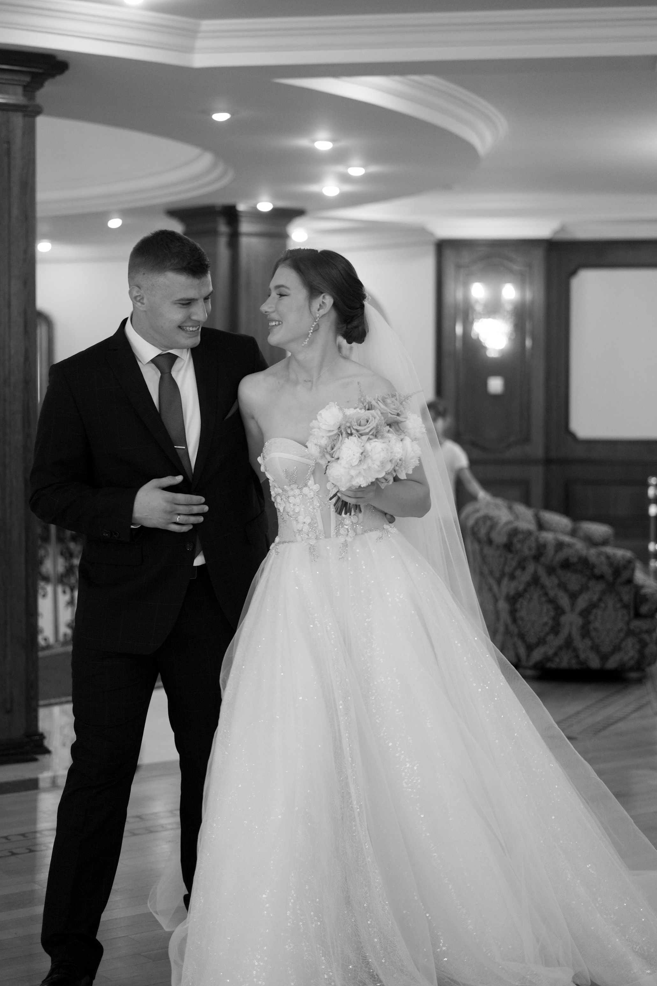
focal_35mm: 62
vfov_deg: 32.4
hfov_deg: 21.9
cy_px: 472
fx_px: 1697
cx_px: 285
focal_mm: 50
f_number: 1.8
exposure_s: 1/250
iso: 500
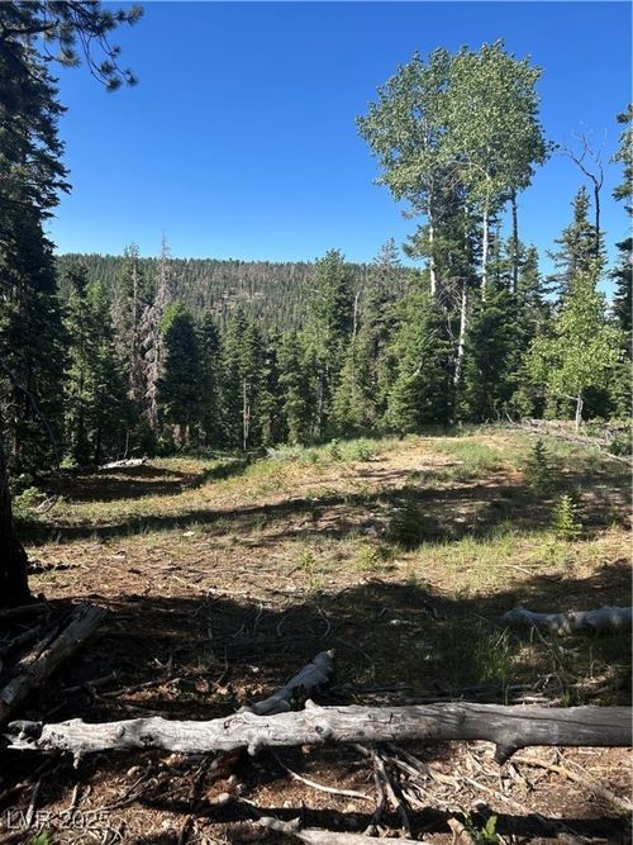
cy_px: 422
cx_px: 316
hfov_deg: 53.0
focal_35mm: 26
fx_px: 634
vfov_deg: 67.3
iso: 50
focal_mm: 5.7
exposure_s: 1/2008
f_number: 1.5
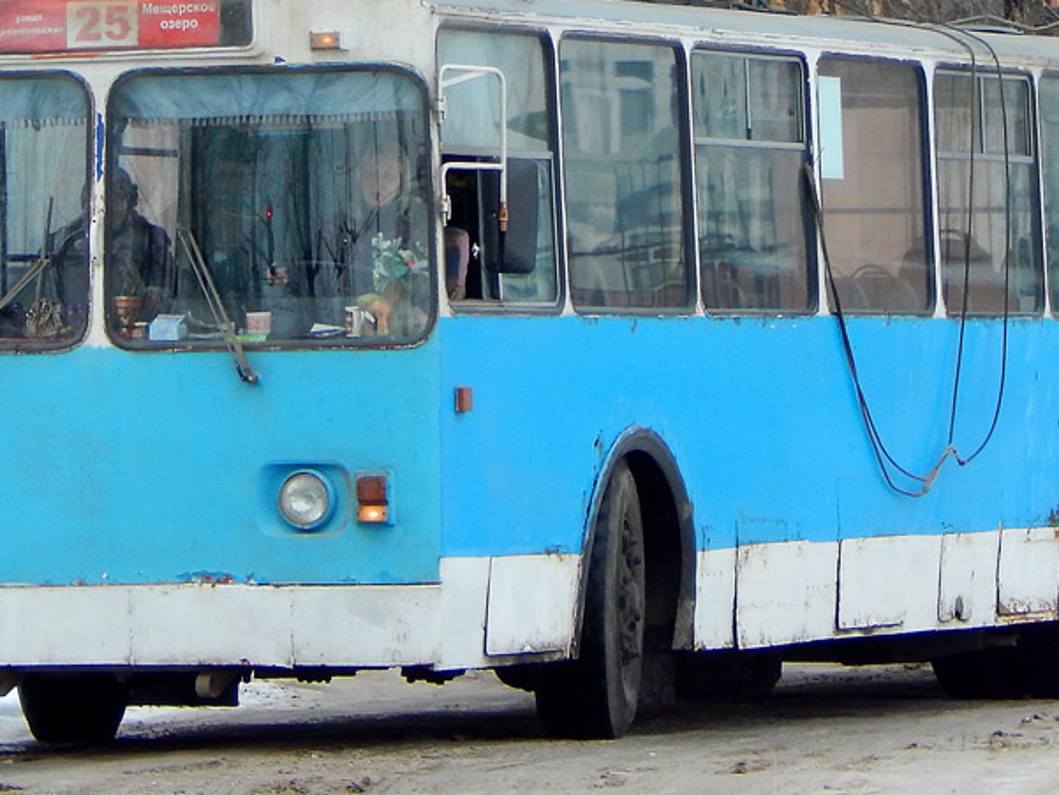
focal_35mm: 355
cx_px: 522
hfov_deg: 5.6
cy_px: -85
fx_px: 10863
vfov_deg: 4.2
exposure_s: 1/80
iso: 200
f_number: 5.1
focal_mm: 28.7
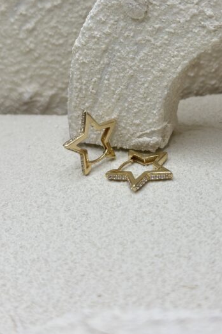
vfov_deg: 38.9
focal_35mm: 51
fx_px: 472
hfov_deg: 26.5
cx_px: 127
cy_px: 166
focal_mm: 6.86
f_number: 1.78
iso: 80
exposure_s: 1/864
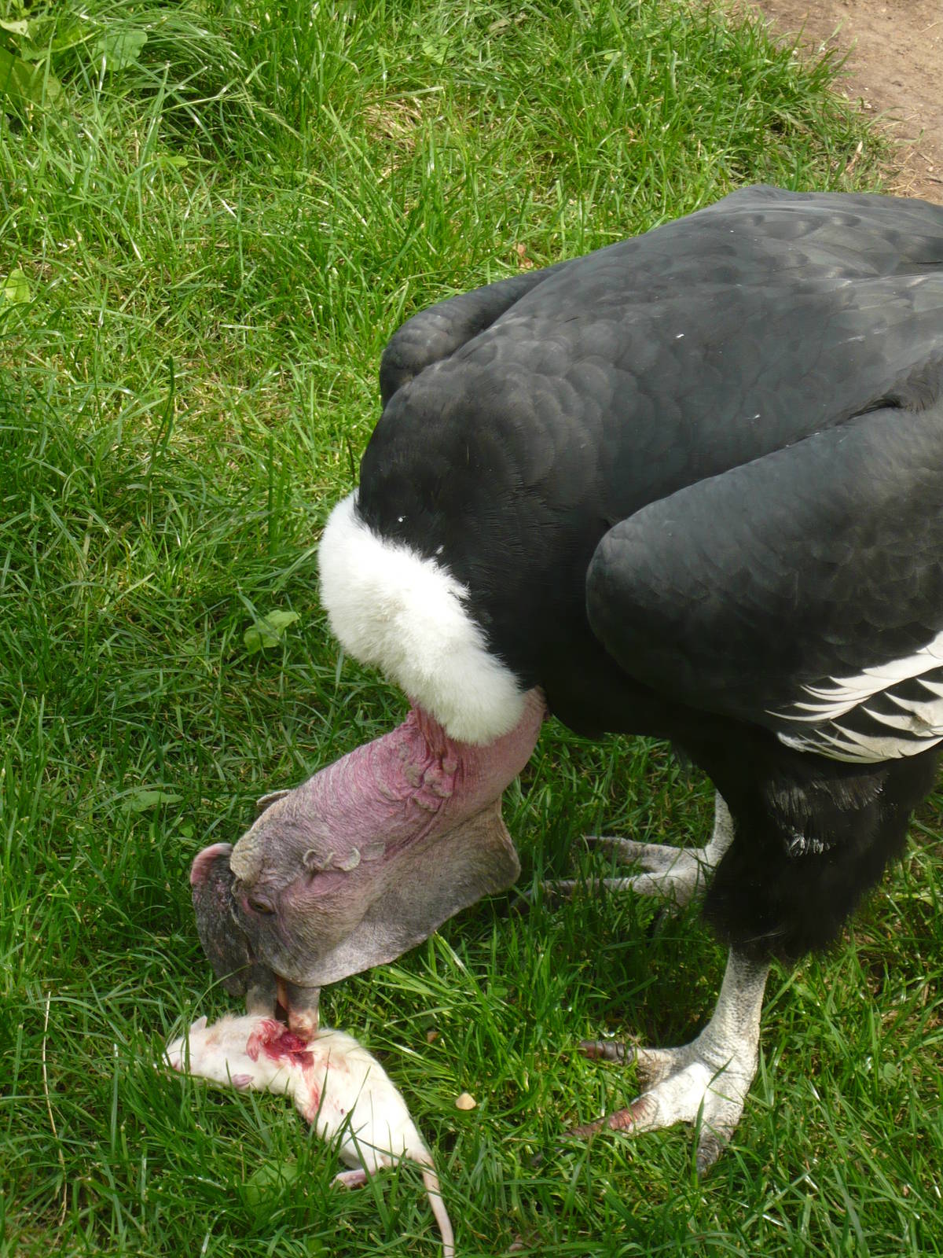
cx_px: 472
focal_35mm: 100
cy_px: 629
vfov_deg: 19.6
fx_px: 3632
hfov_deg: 14.8
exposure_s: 1/125
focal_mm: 16.5
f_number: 5.1
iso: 125
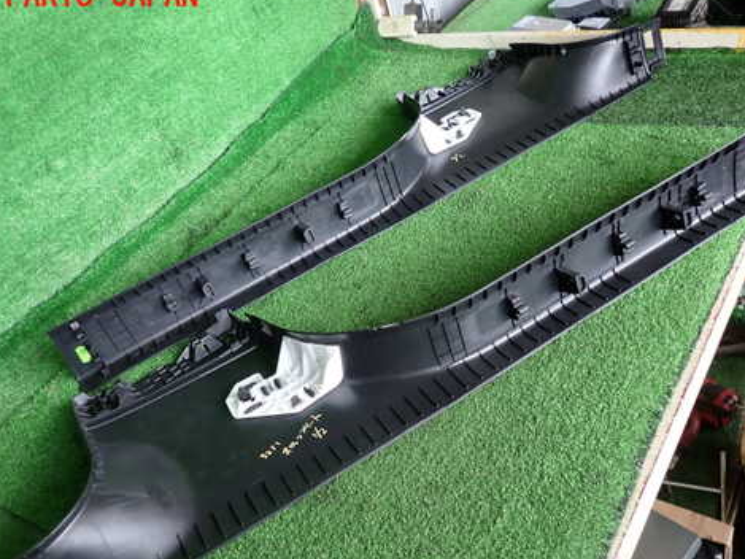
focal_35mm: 32
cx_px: 386
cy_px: 333
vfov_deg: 44.0
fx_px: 689
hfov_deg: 56.8
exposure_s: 1/60
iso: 125
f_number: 2
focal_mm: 4.5
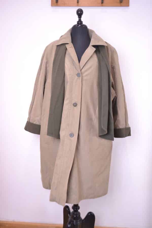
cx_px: 76
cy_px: 114
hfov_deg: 47.9
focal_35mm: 27
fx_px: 171
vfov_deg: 67.4
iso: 200
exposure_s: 1/15
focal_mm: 18
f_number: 3.5
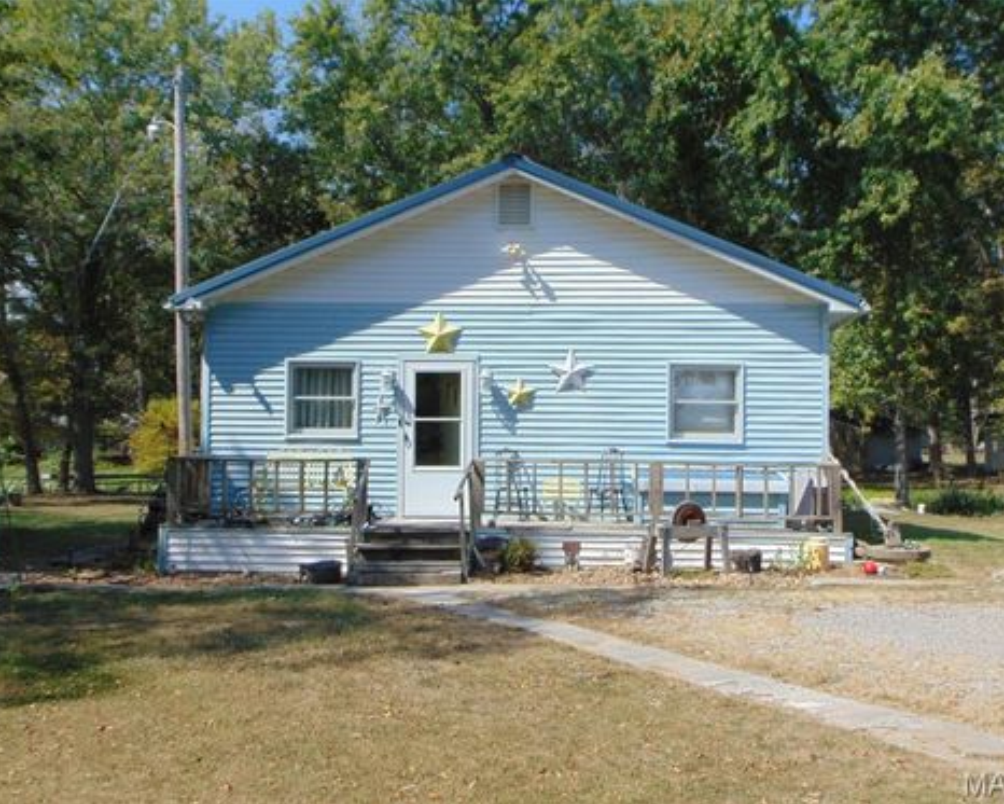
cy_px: 402
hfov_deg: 42.0
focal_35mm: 44
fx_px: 1308
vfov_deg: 34.2
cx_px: 530
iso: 80
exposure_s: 1/160
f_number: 8.7
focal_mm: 7.6
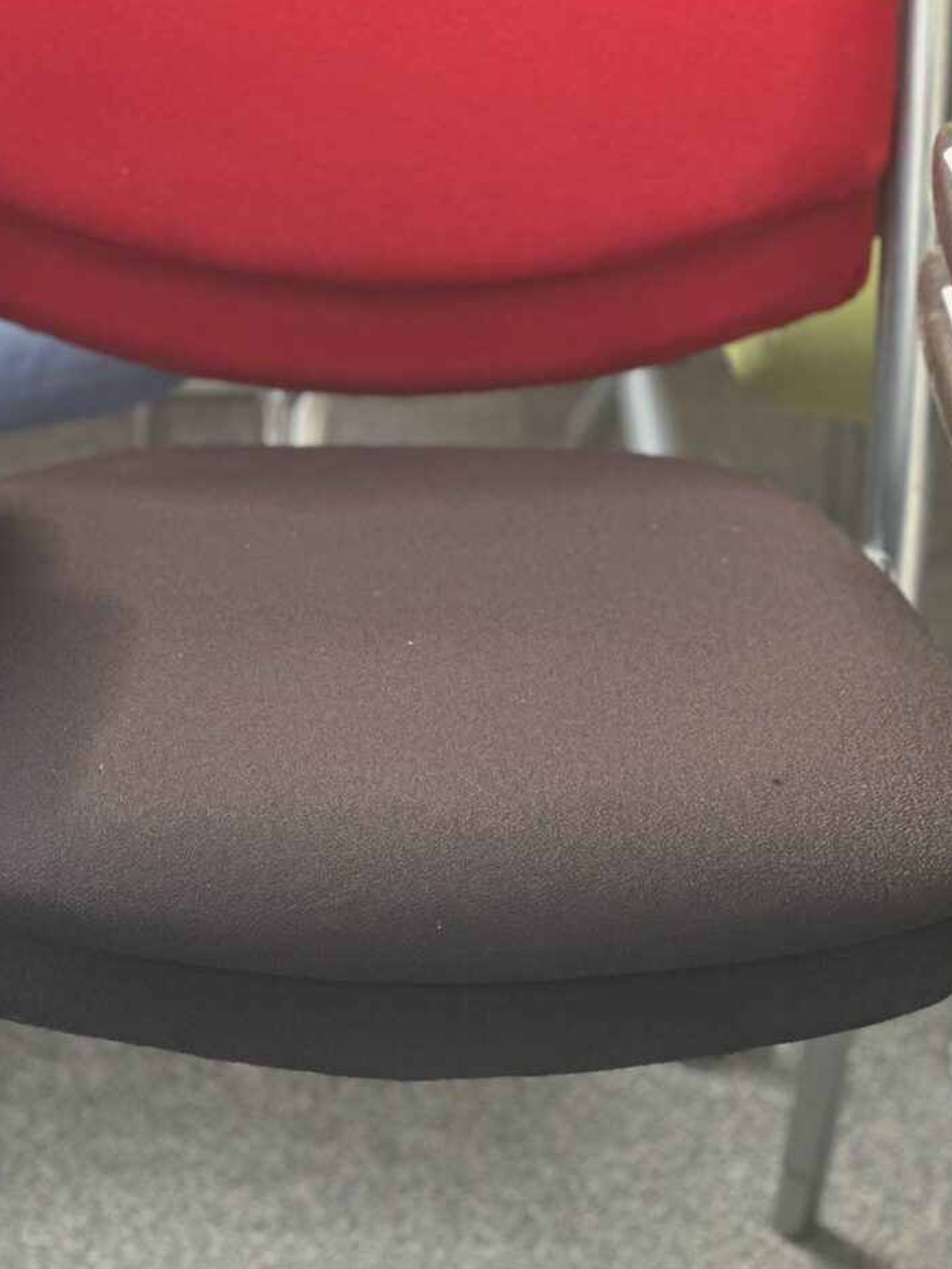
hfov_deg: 11.7
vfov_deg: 15.5
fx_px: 4658
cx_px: 424
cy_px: 553
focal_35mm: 127
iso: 125
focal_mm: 9
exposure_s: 1/121
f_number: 2.8
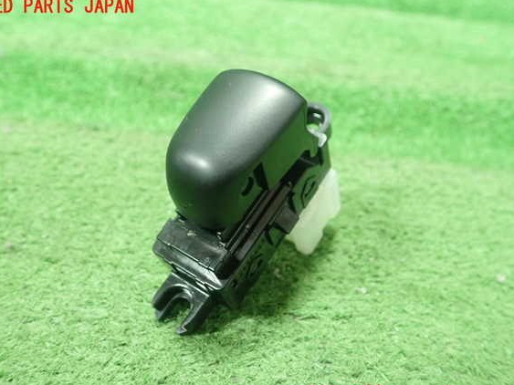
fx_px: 475
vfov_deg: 44.1
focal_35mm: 32
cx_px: 242
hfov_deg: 56.8
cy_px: 201
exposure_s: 1/125
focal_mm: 5.5
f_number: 2.3
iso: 800
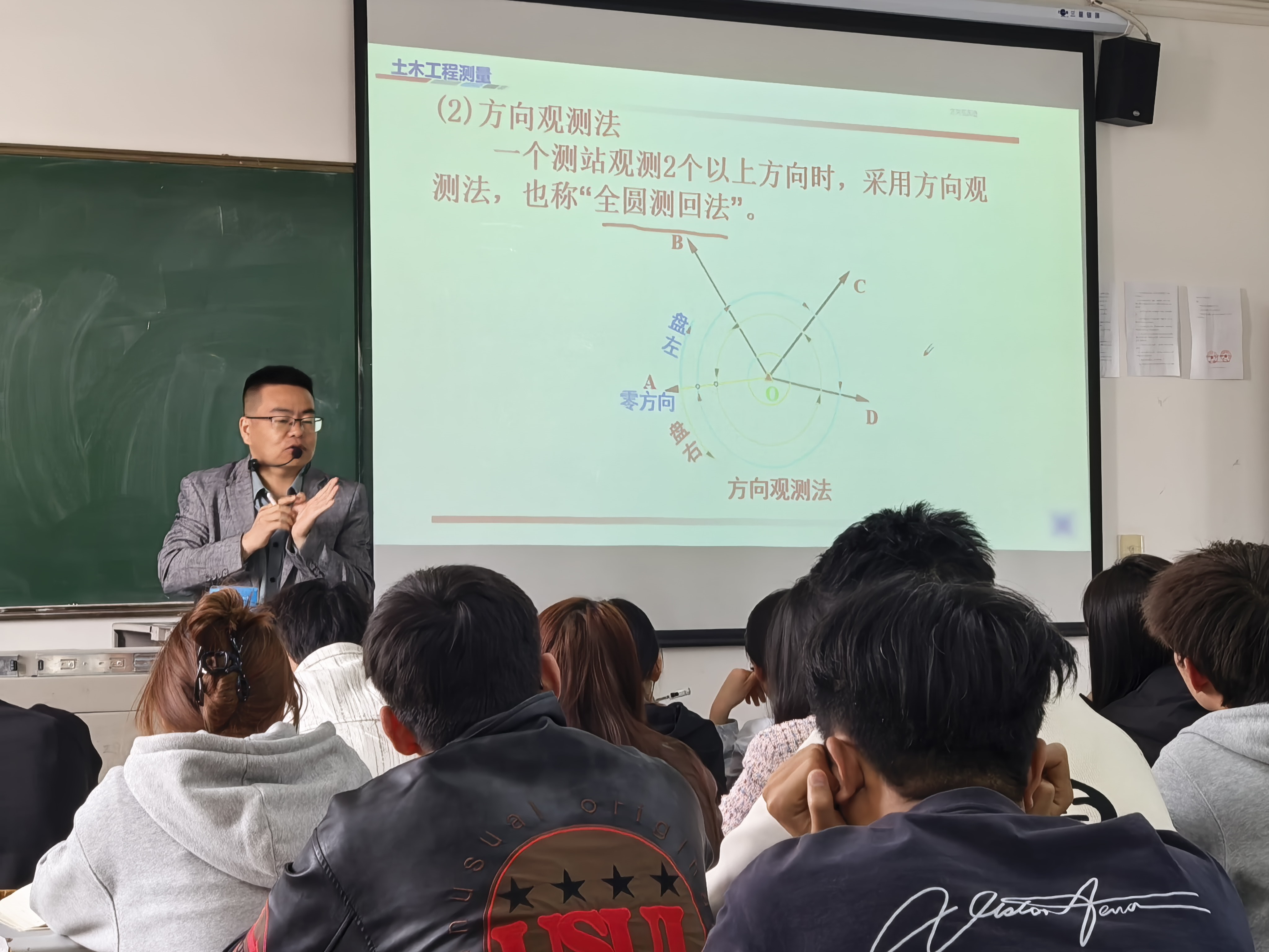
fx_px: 2639
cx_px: 634
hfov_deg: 27.0
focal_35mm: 72
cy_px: 476
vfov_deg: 20.4
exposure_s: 1/30
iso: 250
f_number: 4
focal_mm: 8.5
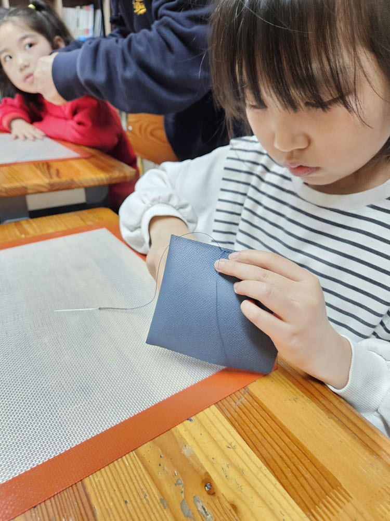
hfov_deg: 58.9
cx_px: 195
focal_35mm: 23
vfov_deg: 73.9
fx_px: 346
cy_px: 260
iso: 800
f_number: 1.8
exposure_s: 1/120
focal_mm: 5.4
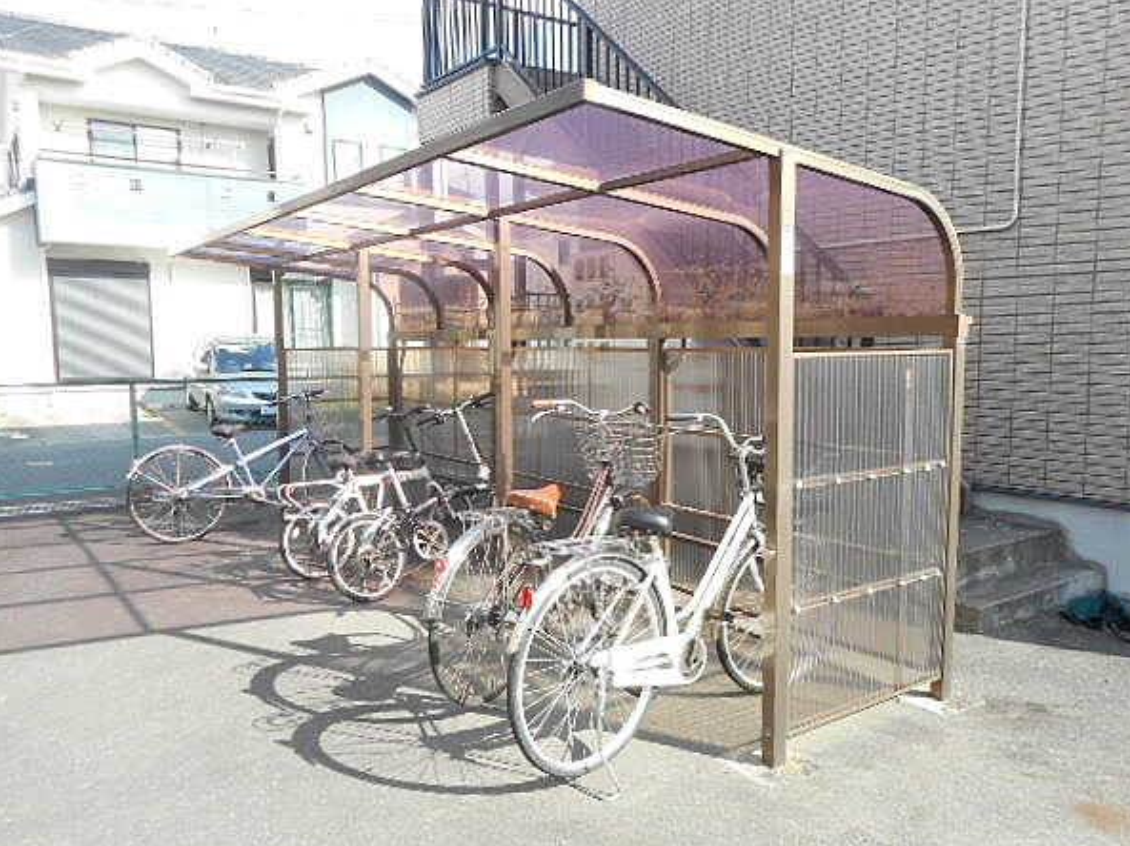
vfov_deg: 51.3
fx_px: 881
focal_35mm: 27
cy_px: 438
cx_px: 602
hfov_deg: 65.3
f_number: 3.7
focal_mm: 4.5
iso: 80
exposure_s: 1/200
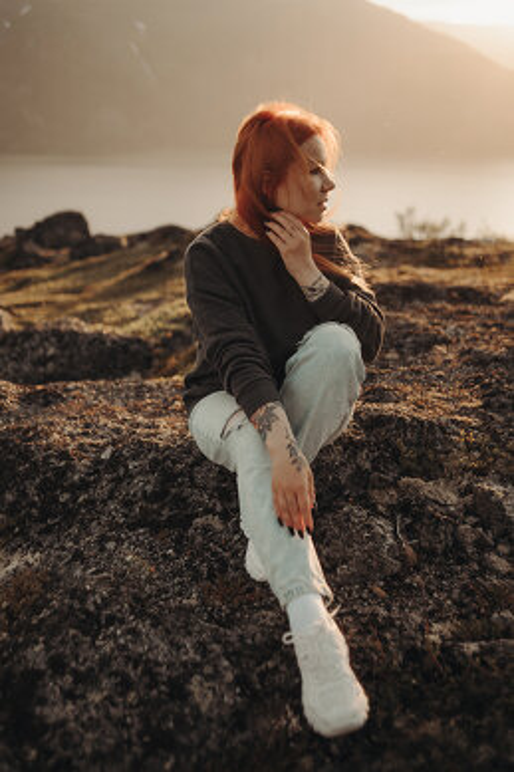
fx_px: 750
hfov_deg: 37.8
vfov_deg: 54.5
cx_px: 257
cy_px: 386
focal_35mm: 35
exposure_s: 1/3200
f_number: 4.5
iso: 500
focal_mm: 35
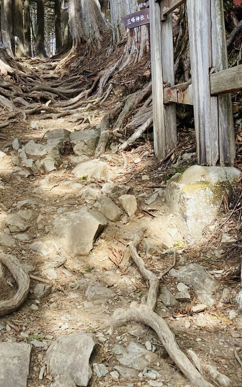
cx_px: 27
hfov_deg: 21.9
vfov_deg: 32.4
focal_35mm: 58
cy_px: 3
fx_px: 612
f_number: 1.8
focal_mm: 4.25
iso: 32
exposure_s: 1/124
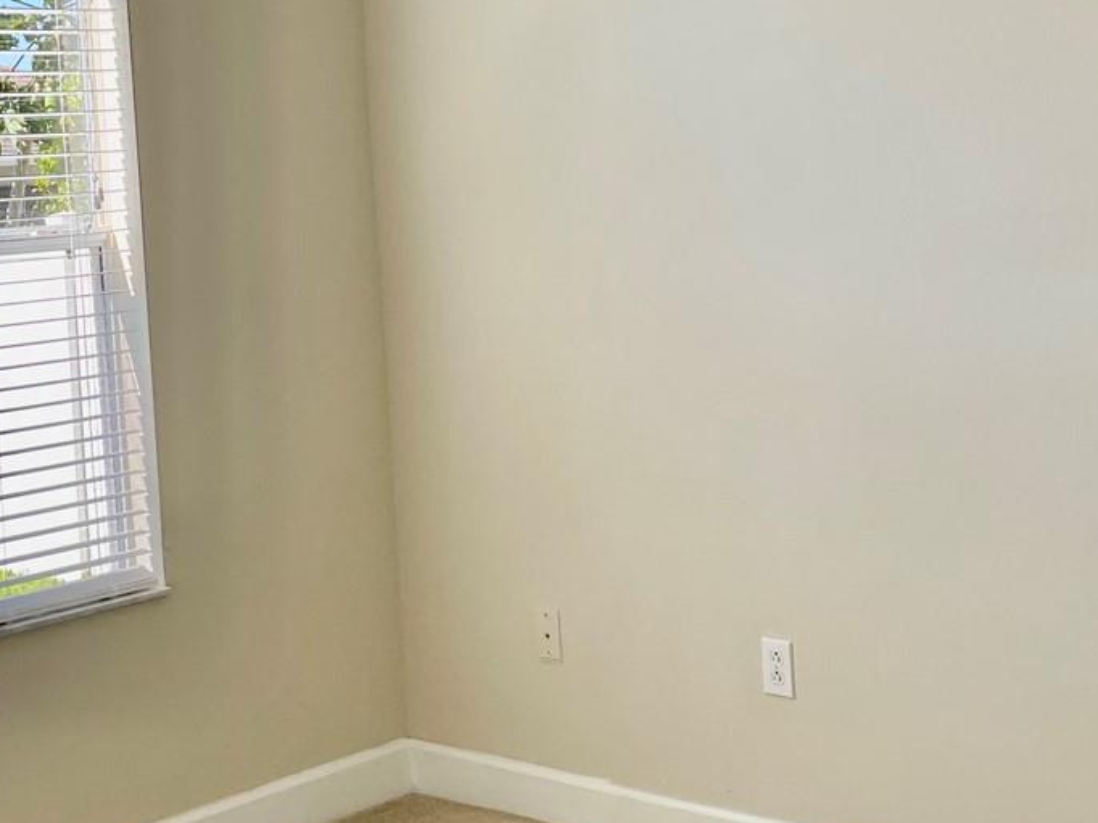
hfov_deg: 31.4
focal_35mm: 61
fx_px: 1934
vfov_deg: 23.6
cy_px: 156
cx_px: 346
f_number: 1.6
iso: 32
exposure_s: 1/602
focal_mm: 5.1
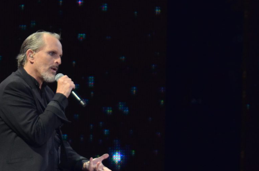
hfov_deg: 2.6
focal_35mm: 800
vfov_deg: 1.7
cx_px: 68
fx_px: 5745
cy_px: 177
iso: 1000
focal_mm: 200
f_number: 5.6
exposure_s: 1/125
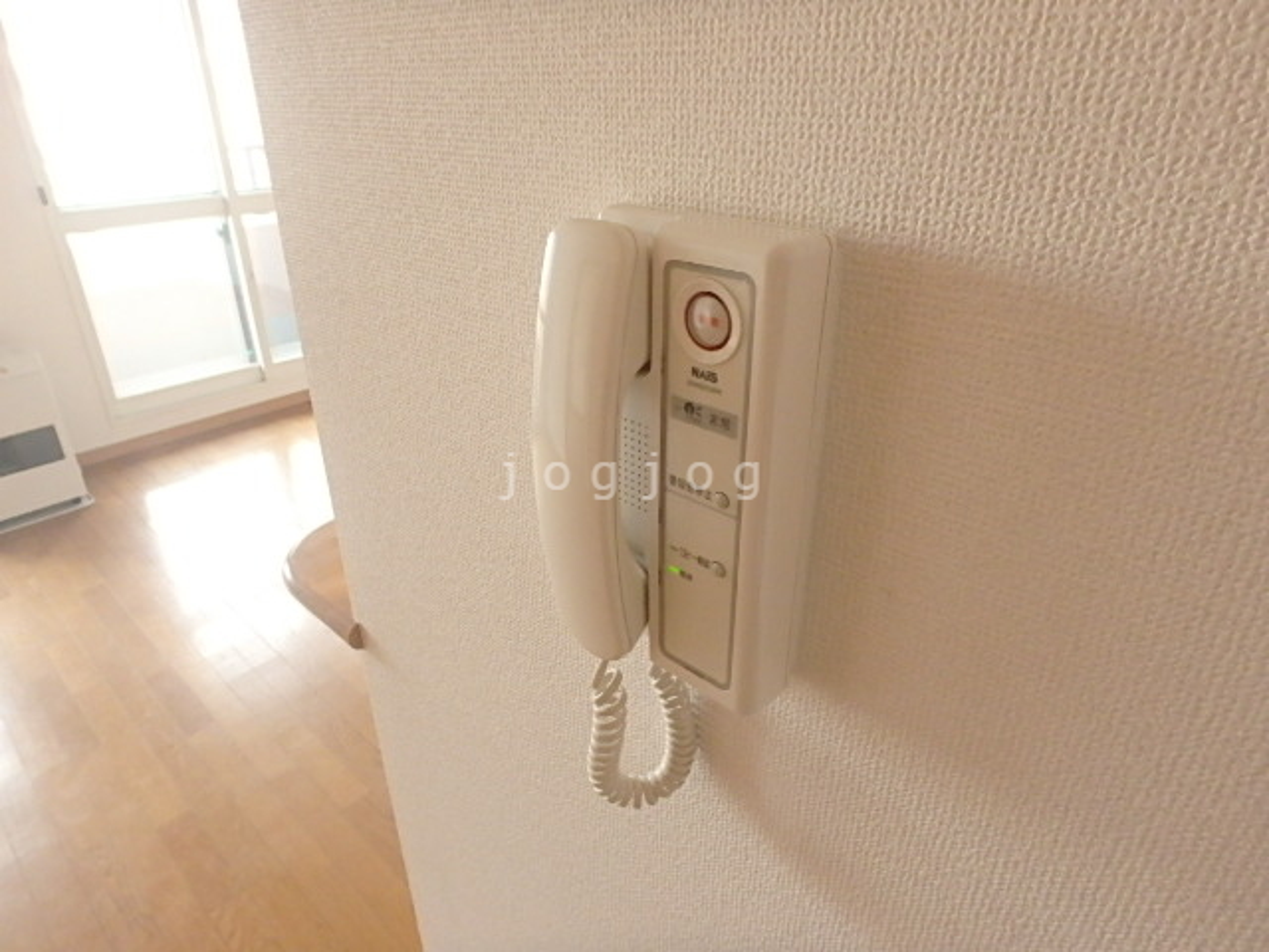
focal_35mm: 21
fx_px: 770
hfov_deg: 79.0
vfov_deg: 63.4
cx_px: 634
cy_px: 476
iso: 800
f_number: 3.5
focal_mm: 3.7
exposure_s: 1/15
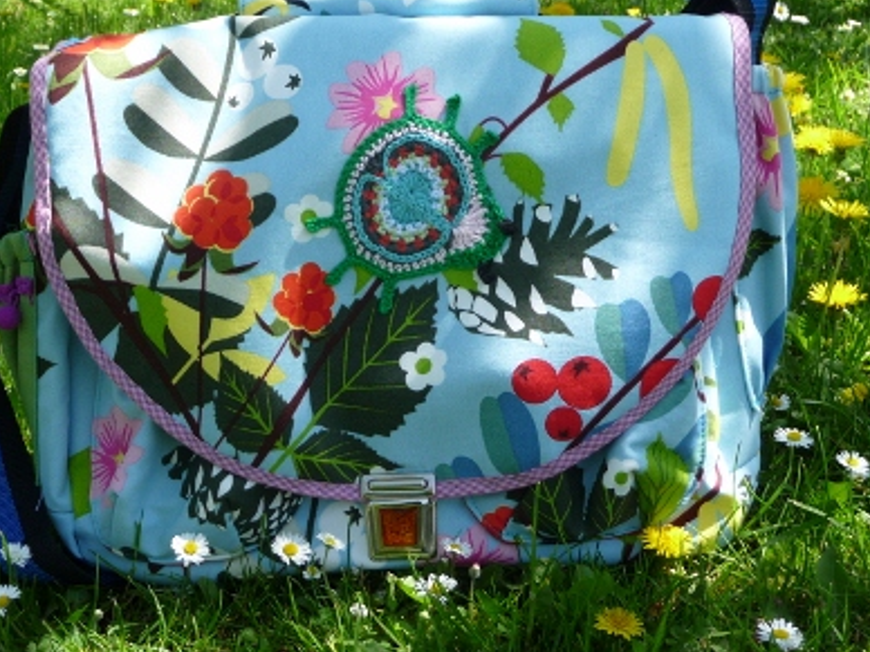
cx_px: 370
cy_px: 333
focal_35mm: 58
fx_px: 1458
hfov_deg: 33.2
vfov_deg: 25.2
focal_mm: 7.6
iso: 100
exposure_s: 1/200
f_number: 4.1
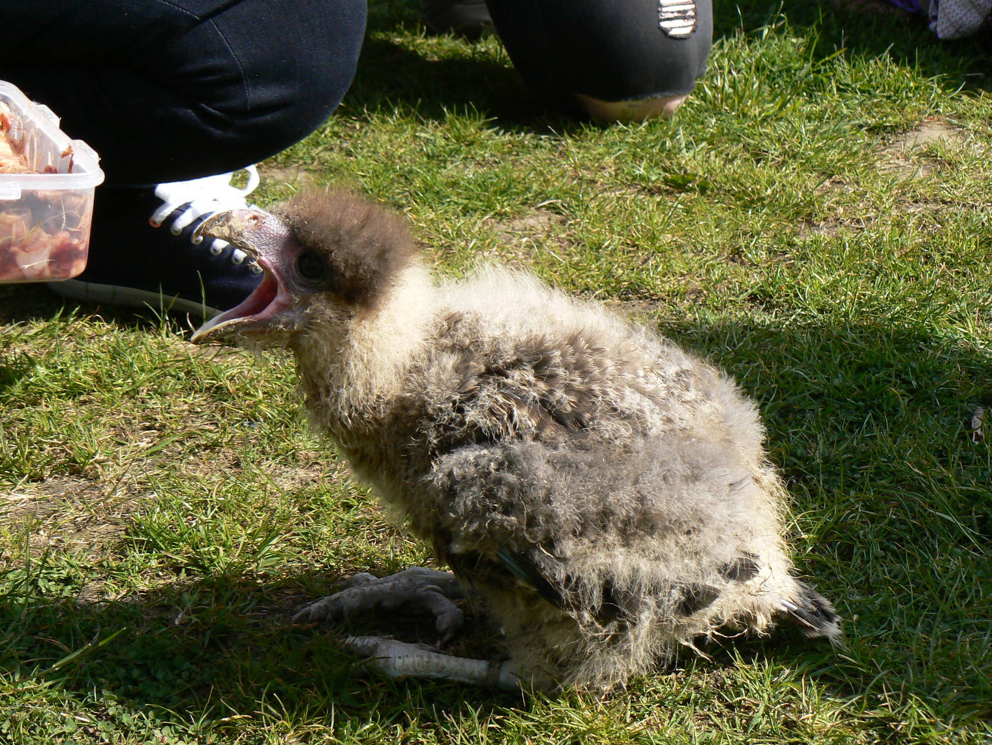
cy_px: 374
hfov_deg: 24.1
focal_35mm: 81
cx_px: 509
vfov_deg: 18.2
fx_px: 2321
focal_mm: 12.9
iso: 100
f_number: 5.6
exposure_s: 1/500
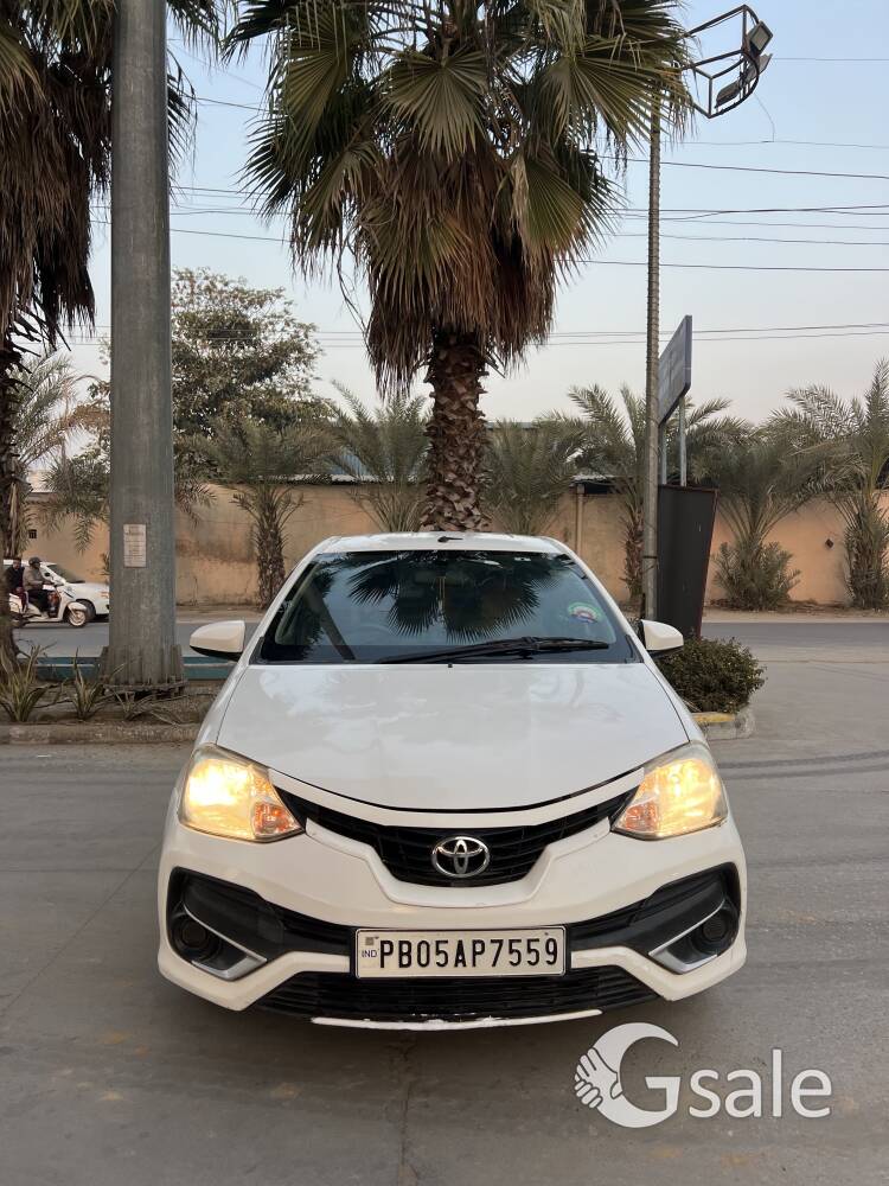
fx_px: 890
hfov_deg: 53.1
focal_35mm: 26
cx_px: 444
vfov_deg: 67.3
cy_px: 593
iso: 50
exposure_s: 1/341
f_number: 1.5
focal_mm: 5.7
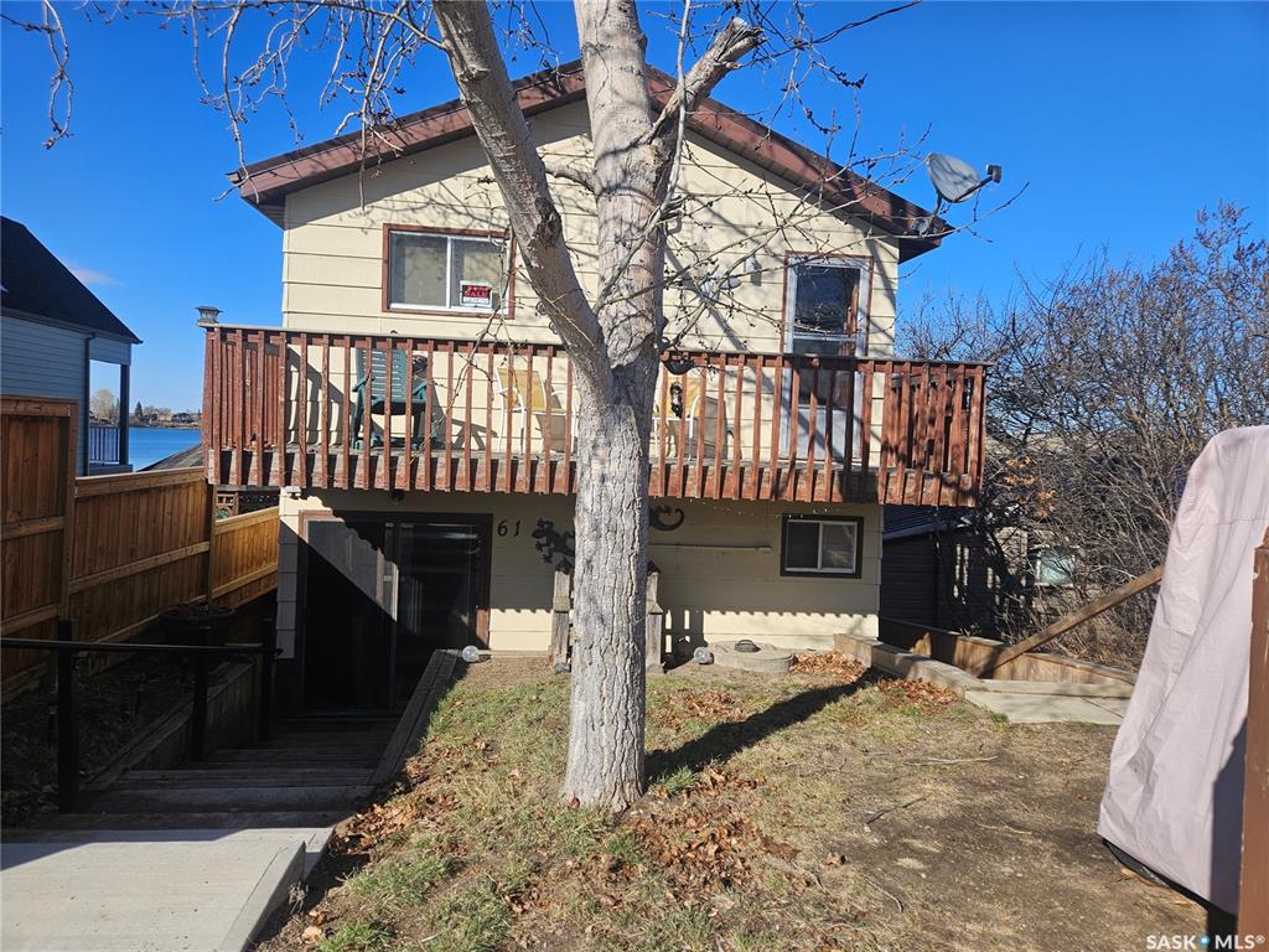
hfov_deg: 73.9
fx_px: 843
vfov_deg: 58.9
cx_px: 634
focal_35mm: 23
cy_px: 476
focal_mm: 5.4
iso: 25
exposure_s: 1/1989
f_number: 1.8
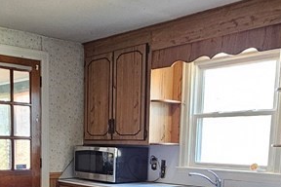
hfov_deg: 40.6
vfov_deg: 26.1
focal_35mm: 48
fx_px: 375
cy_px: 202
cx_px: 92
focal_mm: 2.2
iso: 320
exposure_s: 1/40
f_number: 2.2
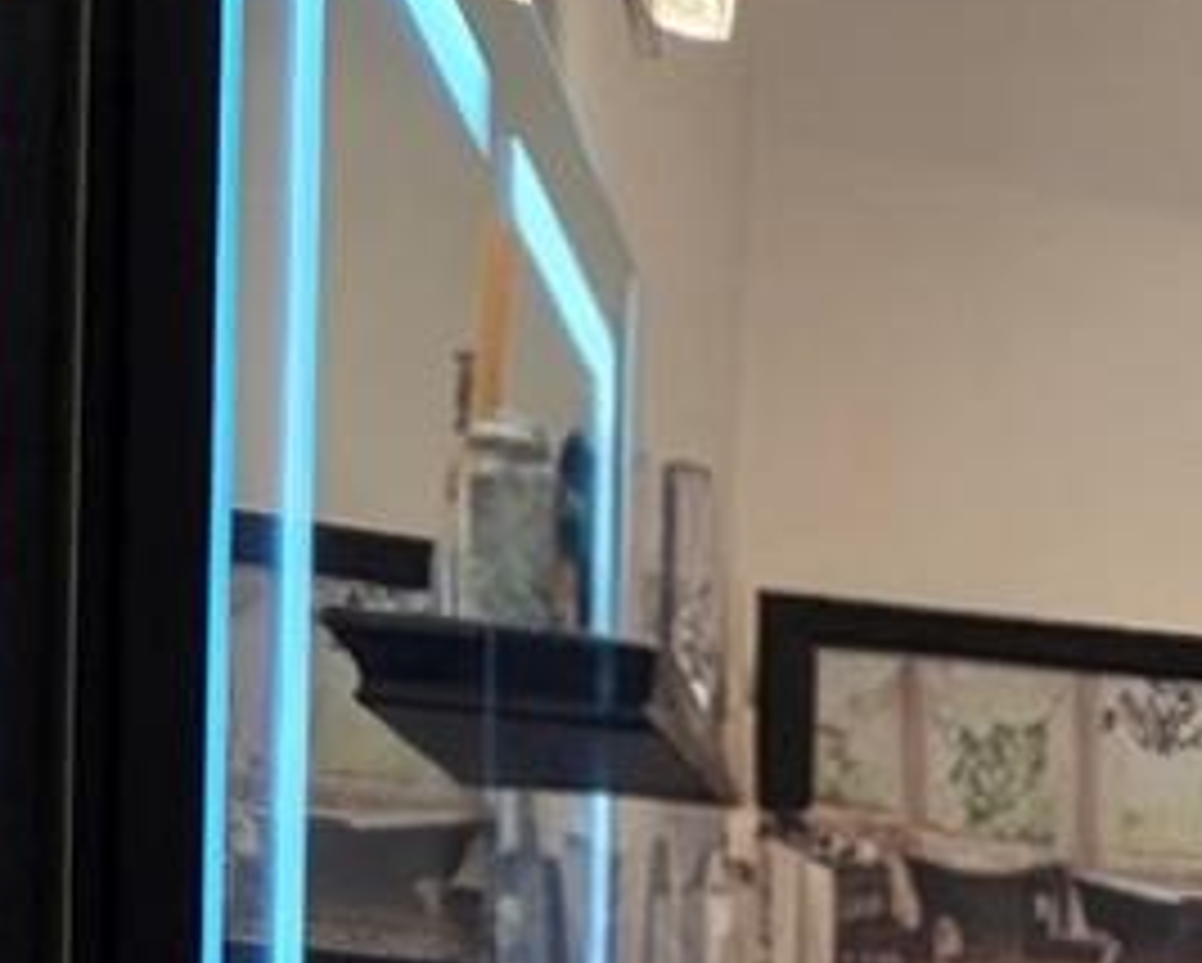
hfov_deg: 19.3
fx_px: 2599
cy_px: 1516
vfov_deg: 18.2
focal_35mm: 73
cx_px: 2188
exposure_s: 1/60.2
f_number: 2.2
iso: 80
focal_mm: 2.2
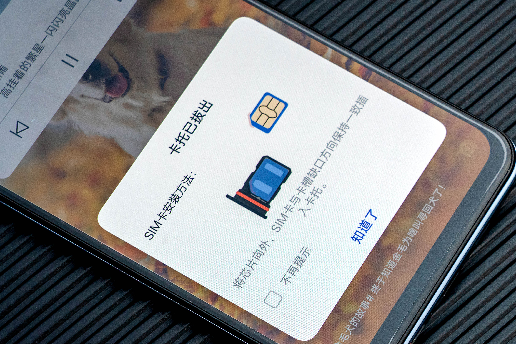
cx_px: 364
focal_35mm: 165
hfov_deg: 12.4
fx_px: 2365
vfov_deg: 8.3
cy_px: 266
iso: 1000
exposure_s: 1/125
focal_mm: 105
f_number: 10
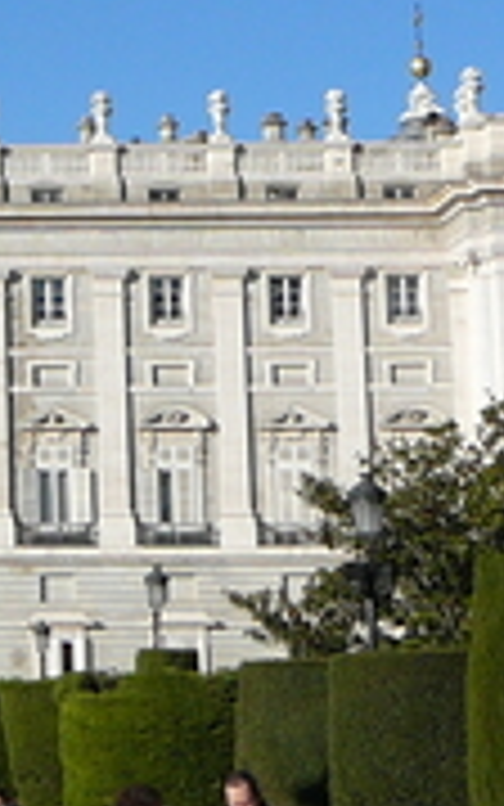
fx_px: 2965
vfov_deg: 15.4
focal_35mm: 135
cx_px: -540
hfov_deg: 9.1
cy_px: 180
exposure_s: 1/640
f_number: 5
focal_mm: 5.2
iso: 80
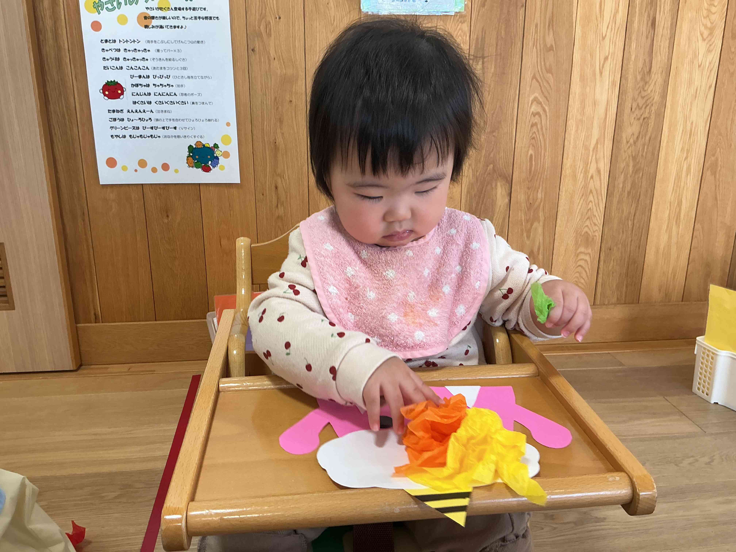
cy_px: 276
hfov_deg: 61.7
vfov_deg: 48.2
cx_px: 368
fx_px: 617
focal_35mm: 29
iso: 40
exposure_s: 1/60
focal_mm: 3
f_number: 1.8
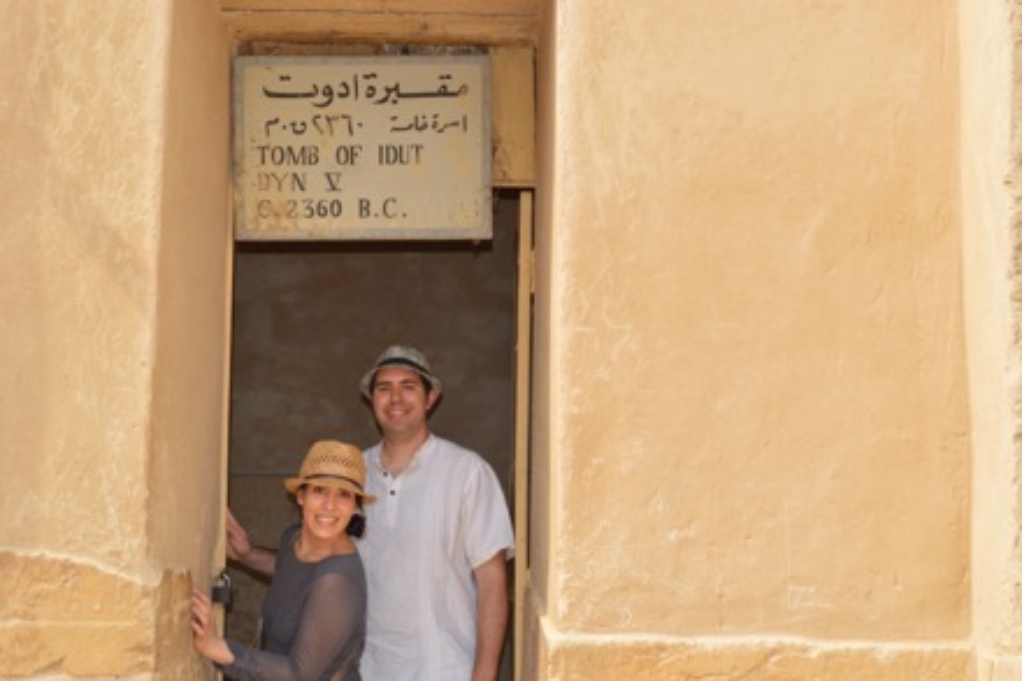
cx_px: 511
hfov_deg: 41.1
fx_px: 1362
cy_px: 340
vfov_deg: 28.1
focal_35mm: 48
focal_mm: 32
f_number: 7.1
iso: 100
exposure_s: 1/200
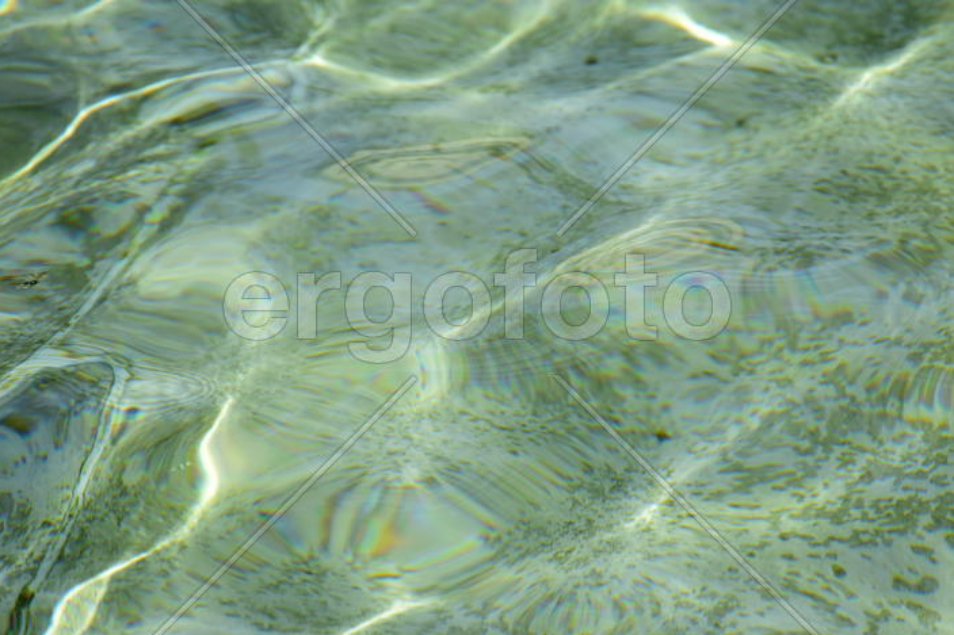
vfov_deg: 7.1
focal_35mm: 195
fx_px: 5156
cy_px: 306
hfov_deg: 10.6
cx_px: 485
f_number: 6.3
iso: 100
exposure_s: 1/640
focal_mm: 105
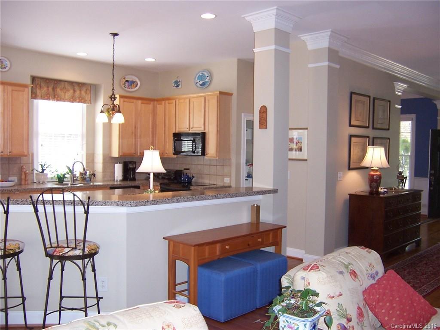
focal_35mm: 33
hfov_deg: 55.4
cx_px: 220
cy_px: 165
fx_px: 419
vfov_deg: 42.9
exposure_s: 1/60
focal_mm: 5.5
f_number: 2.8
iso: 140
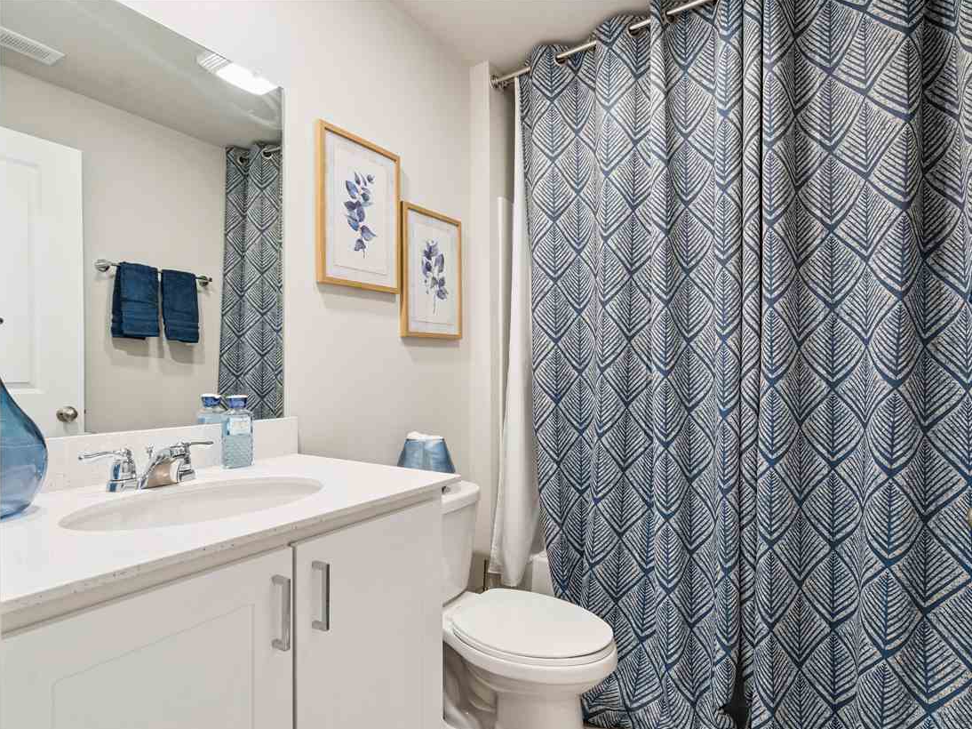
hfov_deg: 87.7
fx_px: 505
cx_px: 504
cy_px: 375
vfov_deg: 71.6
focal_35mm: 18
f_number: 9
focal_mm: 16
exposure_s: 1/10
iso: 800
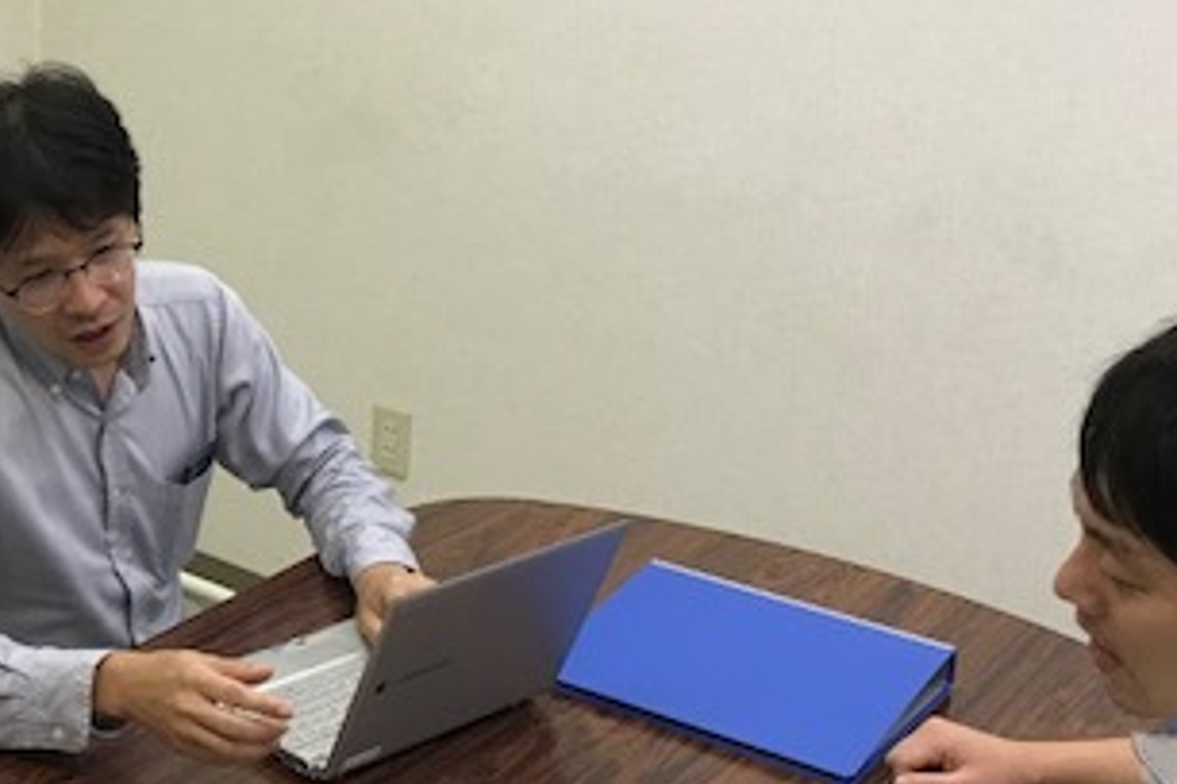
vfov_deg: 22.2
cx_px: 196
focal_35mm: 61
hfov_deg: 31.8
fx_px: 1994
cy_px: 334
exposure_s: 1/33
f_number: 1.8
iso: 32
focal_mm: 3.99
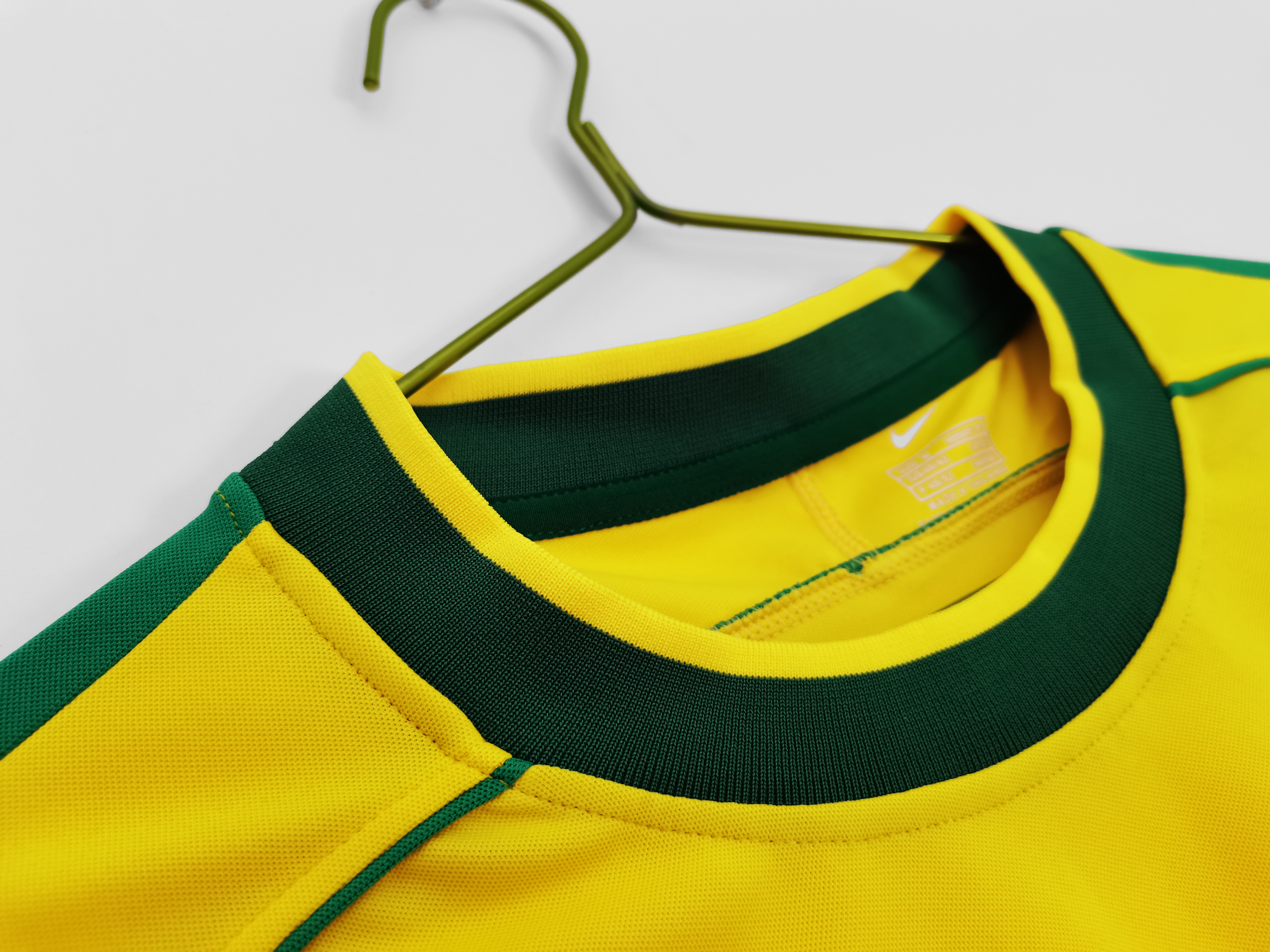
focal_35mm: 26
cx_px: 635
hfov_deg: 67.3
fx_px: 954
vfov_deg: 53.1
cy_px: 476
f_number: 1.8
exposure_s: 1/120
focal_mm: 5.58
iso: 125
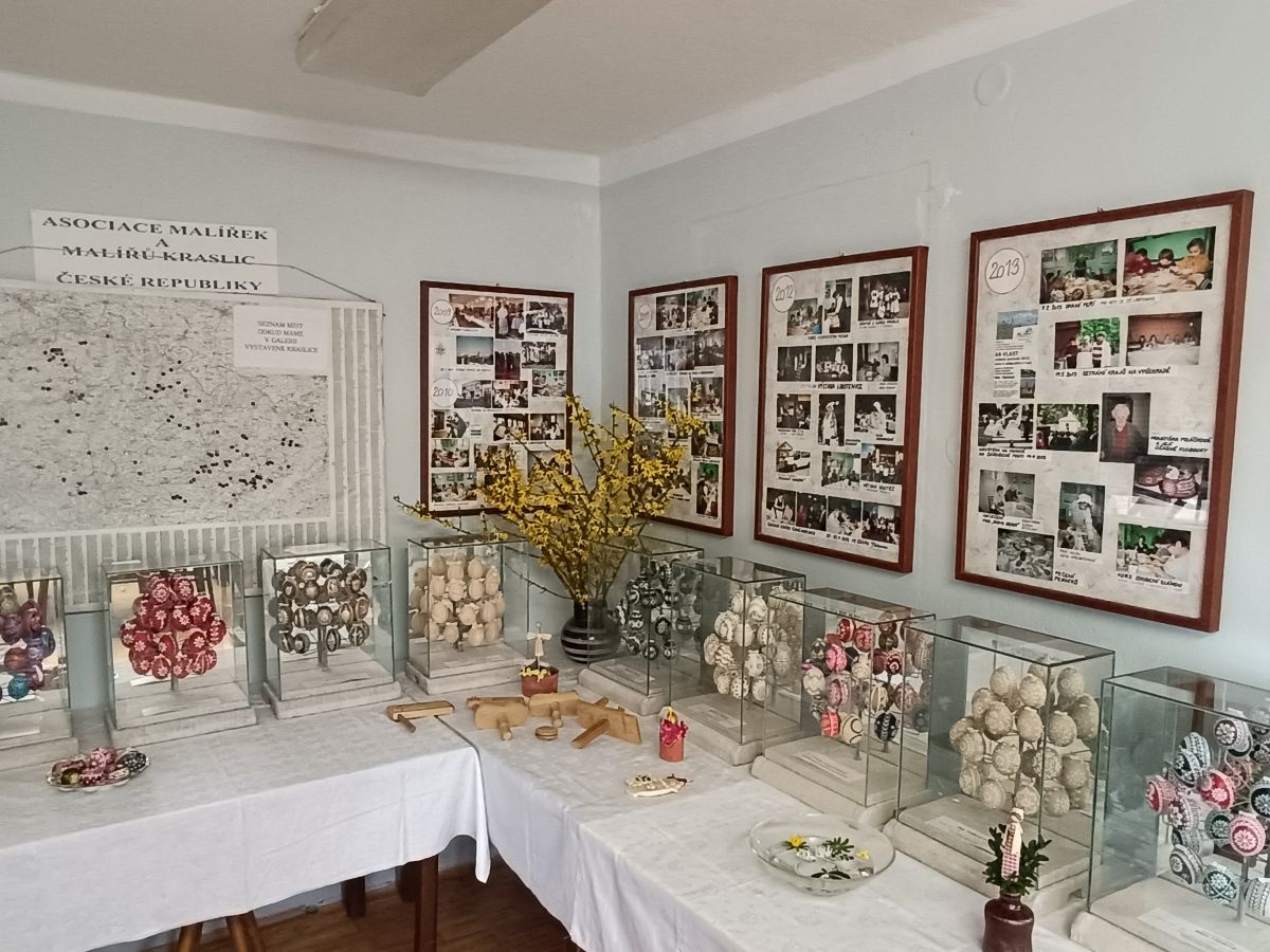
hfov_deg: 94.5
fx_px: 587
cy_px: 476
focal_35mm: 16
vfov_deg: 78.1
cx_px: 635
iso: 311
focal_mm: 1.66
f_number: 2.2
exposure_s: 1/50
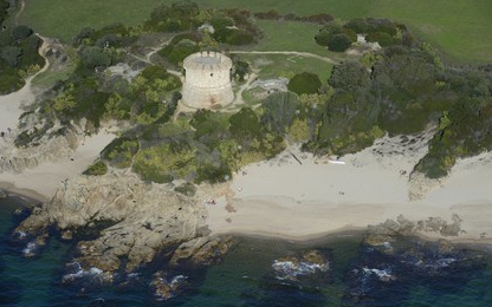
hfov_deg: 15.0
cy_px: 161
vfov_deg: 9.4
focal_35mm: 139
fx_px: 1864
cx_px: 245
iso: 400
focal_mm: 135
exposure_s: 1/1000
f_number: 9
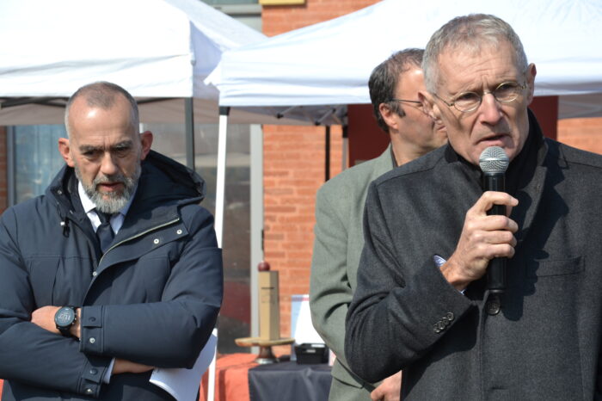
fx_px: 1755
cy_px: 200
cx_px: 301
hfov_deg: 19.5
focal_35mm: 105
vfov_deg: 13.0
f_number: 8
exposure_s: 1/250
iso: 100
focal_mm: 70
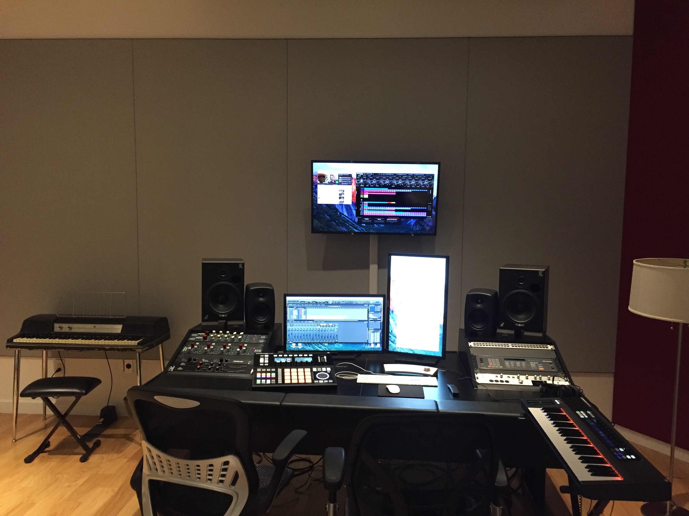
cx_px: 344
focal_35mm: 29
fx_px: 577
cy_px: 258
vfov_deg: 48.2
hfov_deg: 61.7
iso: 250
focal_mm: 4.15
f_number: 2.2
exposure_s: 1/20
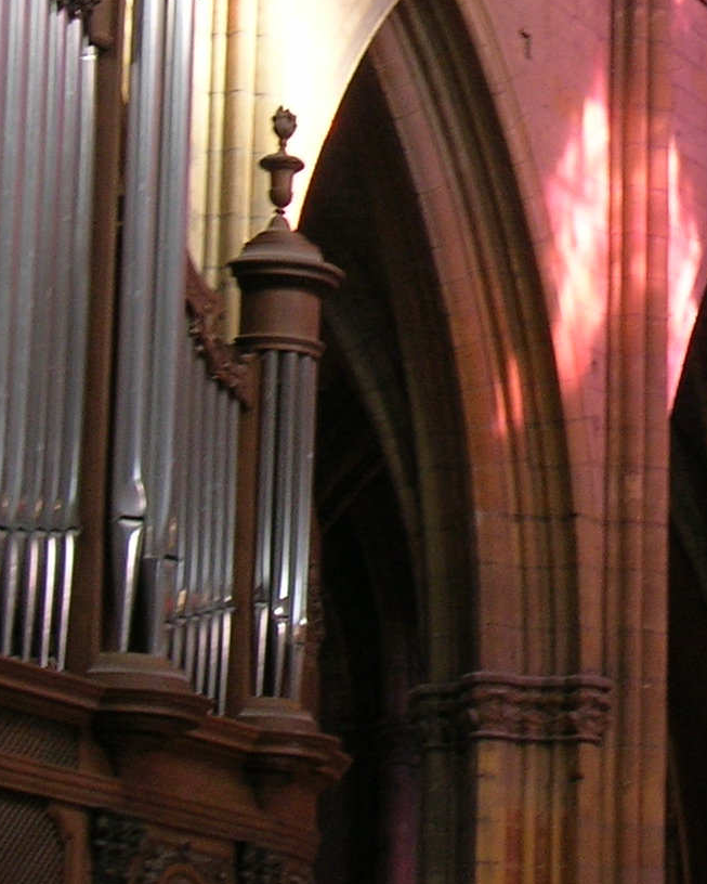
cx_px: 888
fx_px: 4053
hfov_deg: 9.8
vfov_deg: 12.4
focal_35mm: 155
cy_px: 95
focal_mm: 8.4
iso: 56
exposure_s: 1/30
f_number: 3.3
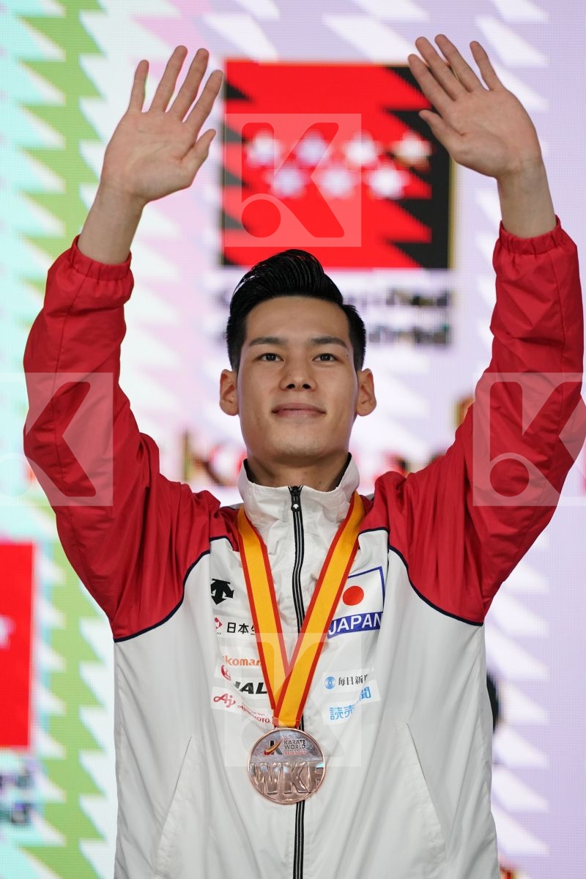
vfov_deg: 5.2
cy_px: 440
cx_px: 293
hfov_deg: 3.4
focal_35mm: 400
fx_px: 9766
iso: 3200
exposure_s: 1/500
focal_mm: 400
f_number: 2.8
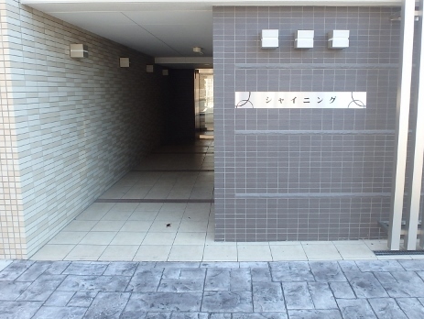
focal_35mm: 29
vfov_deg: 48.3
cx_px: 234
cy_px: 151
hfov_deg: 61.5
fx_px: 355
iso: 125
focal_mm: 3.7
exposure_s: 1/80
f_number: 3.5
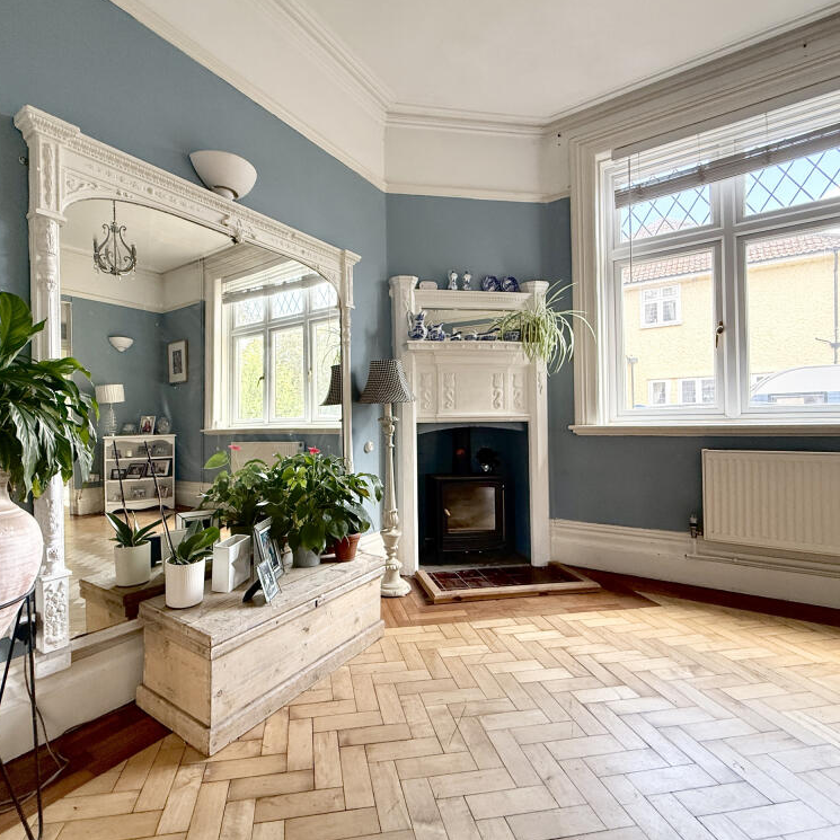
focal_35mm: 17
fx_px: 467
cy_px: 418
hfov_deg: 83.6
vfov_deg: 84.0
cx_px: 371
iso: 250
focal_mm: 2.22
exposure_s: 1/99
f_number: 2.2
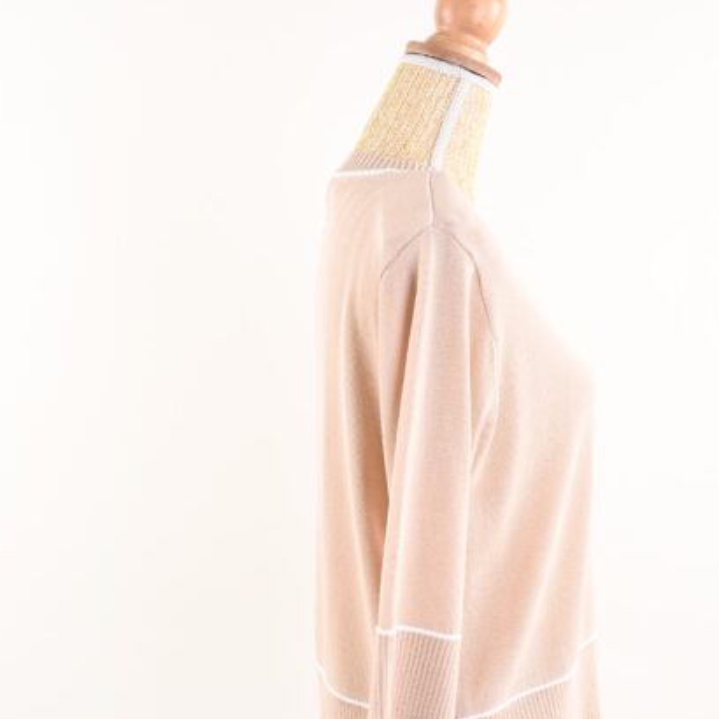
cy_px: 416
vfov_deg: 30.5
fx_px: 1316
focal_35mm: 56
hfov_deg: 30.5
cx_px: 426
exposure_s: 1/125
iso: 125
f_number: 9
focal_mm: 36
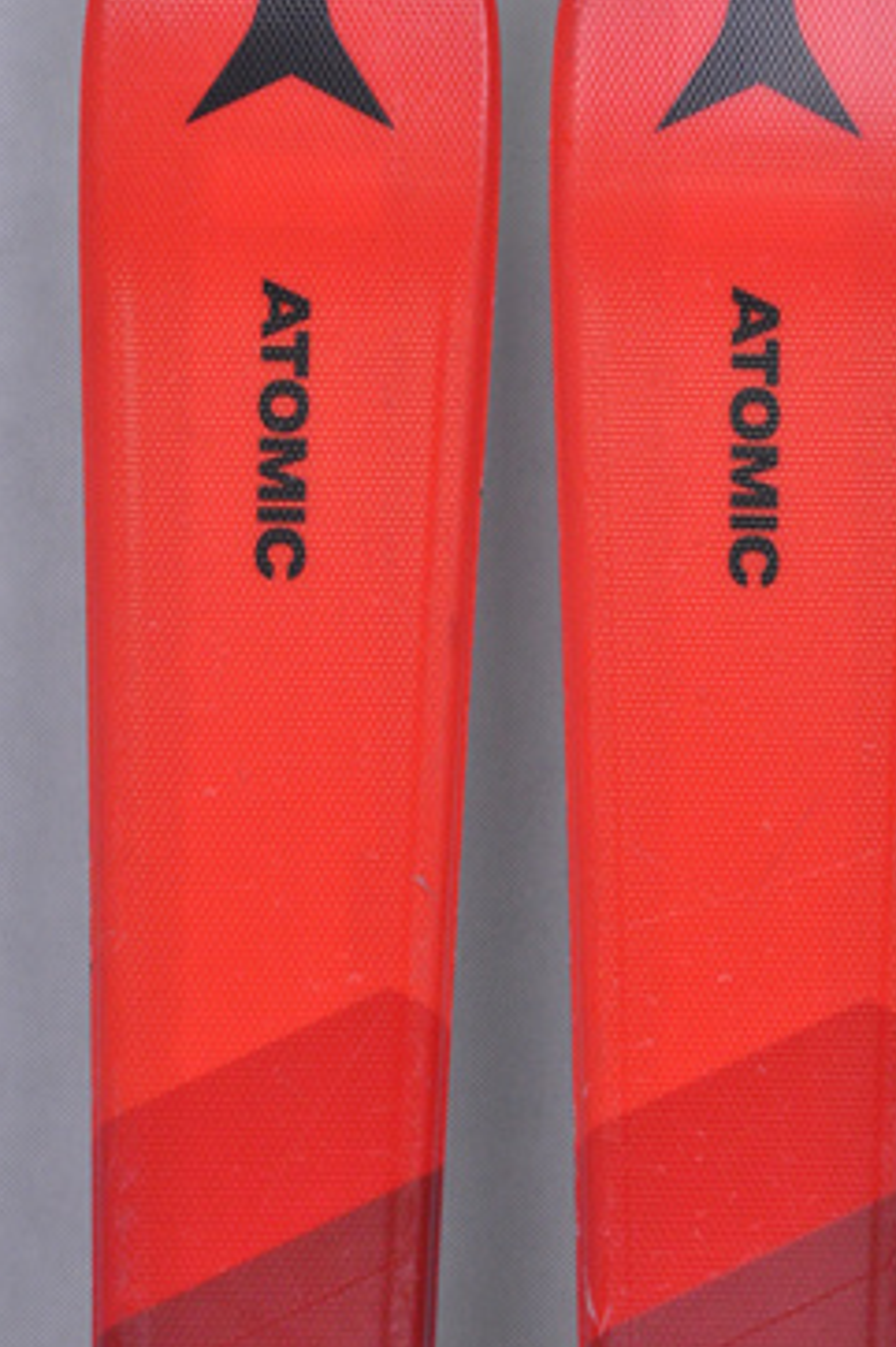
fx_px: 7310
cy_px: 625
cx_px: 519
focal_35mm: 196
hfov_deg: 7.0
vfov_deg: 10.5
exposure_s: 1/125
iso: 3200
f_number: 9.5
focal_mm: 105
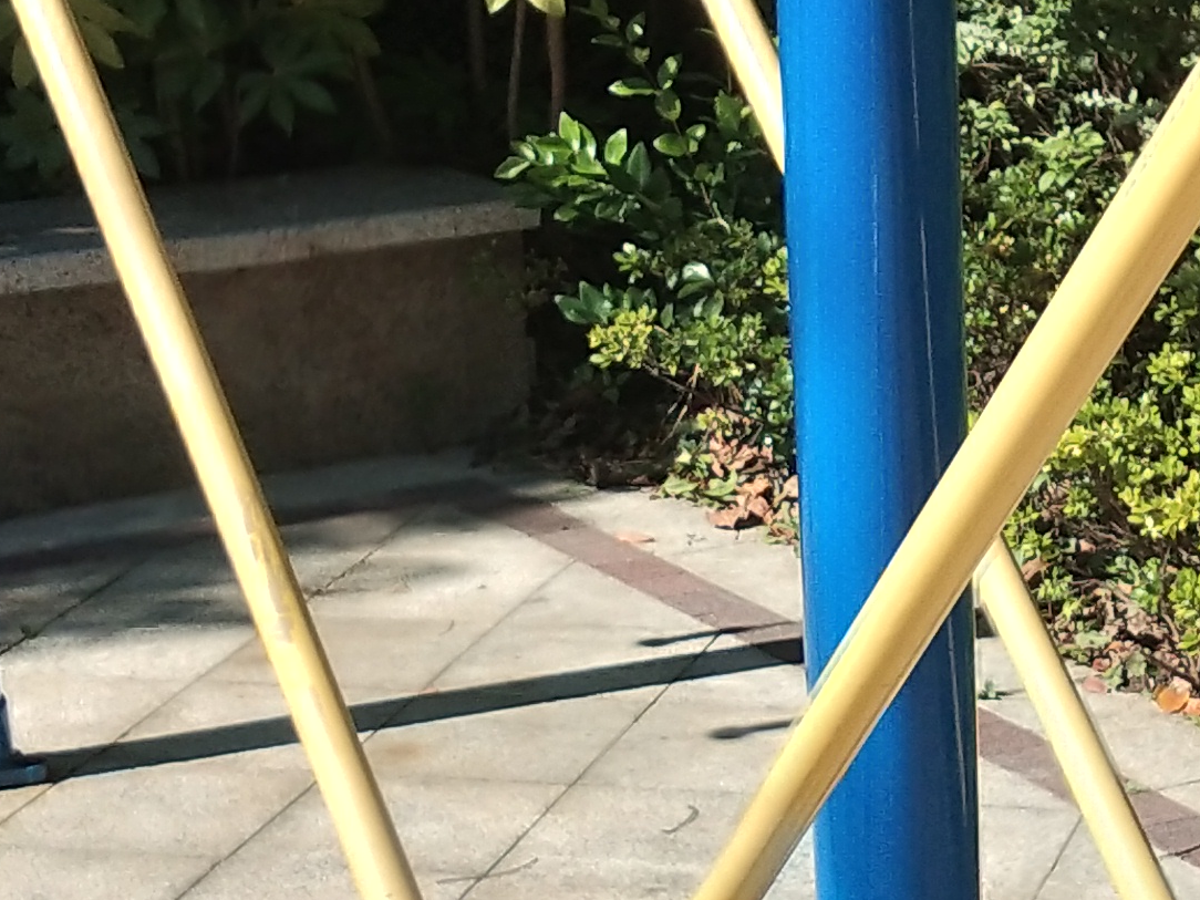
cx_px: 887
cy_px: 675
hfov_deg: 16.5
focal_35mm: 119
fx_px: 4125
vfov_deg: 12.4
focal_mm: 3.69
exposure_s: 1/861
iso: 50
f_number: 2.2
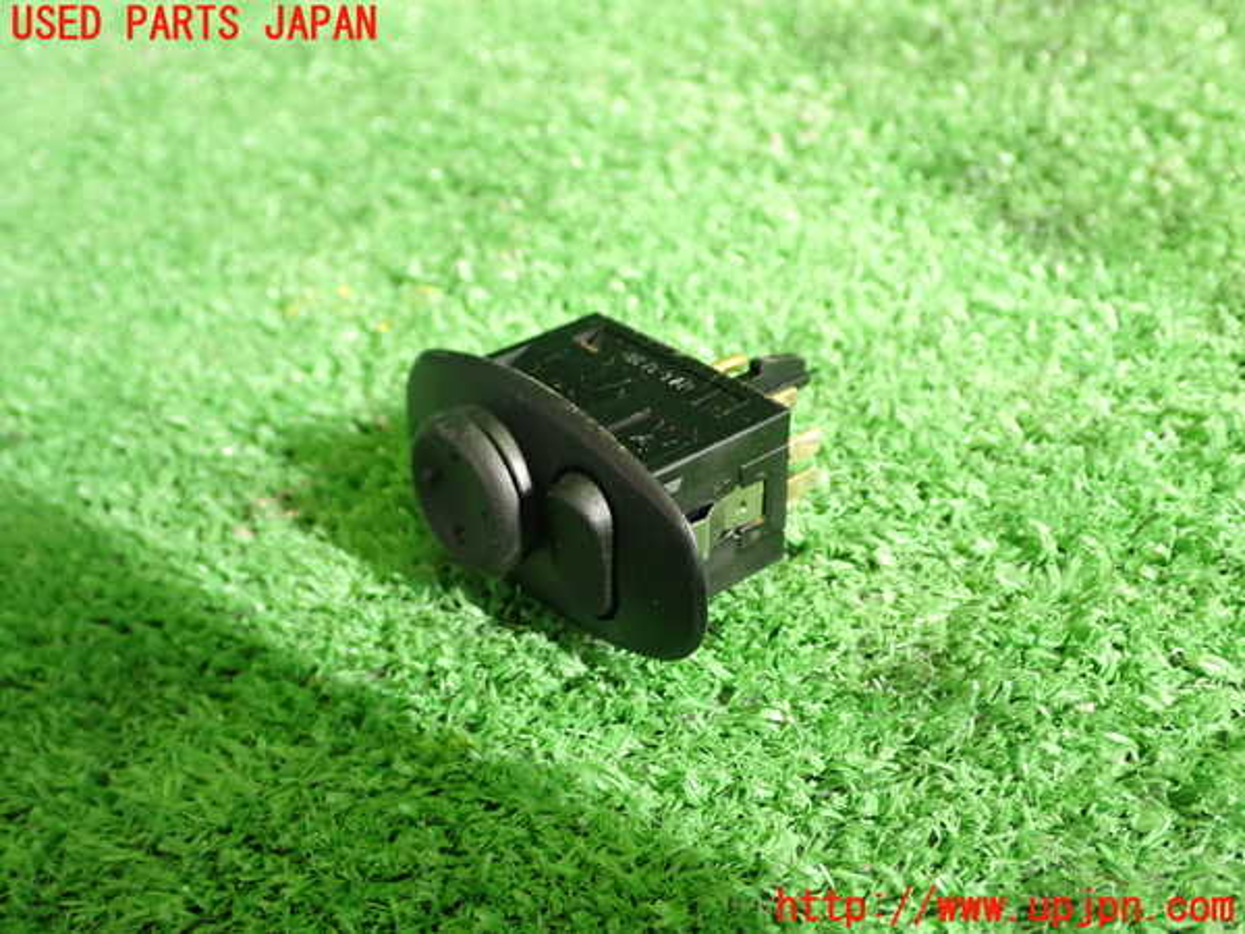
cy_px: 467
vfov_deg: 35.1
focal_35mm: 41
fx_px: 1475
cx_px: 622
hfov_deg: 45.8
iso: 640
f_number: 2.8
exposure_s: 1/40
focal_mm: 7.31
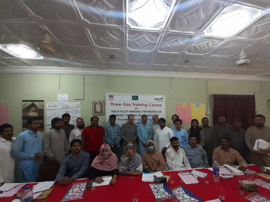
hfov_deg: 102.0
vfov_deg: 85.5
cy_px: 108
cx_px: 143
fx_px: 109
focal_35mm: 14
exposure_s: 1/25
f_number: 2.2
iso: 250
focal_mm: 1.13
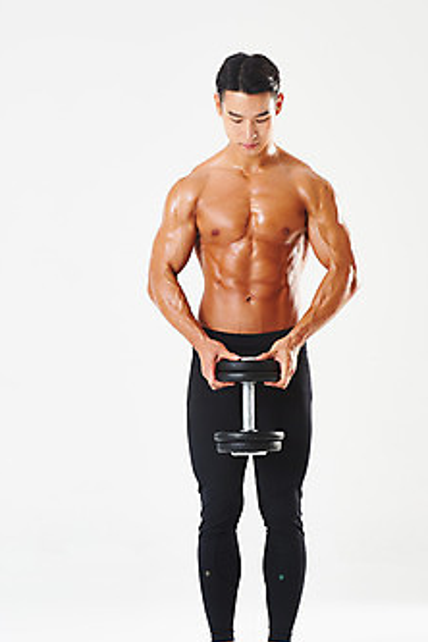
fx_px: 2033
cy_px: 351
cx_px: 254
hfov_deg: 12.0
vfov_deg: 17.9
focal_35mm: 114
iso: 100
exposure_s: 1/125
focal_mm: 95
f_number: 11
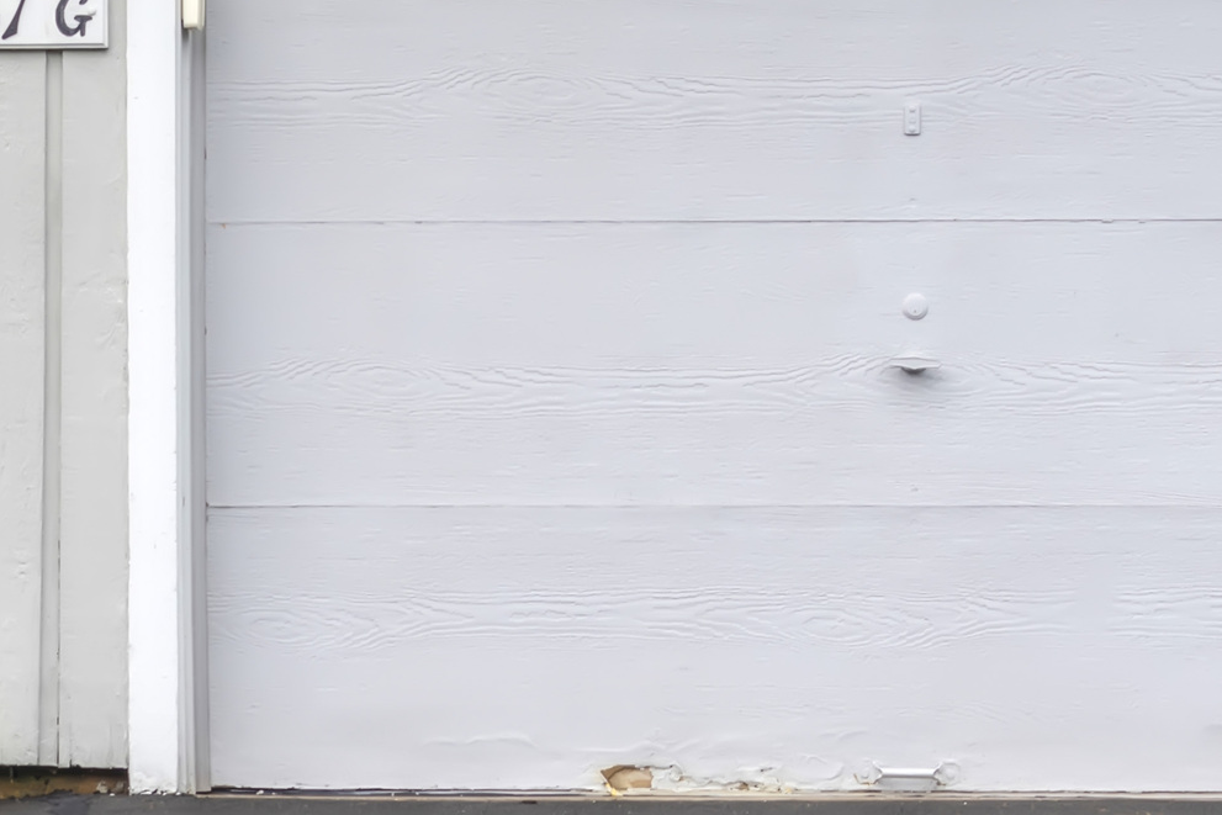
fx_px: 7367
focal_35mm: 217
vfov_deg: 6.3
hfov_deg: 9.4
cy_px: 342
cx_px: 48
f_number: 6.3
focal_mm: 70
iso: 1250
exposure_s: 1/30
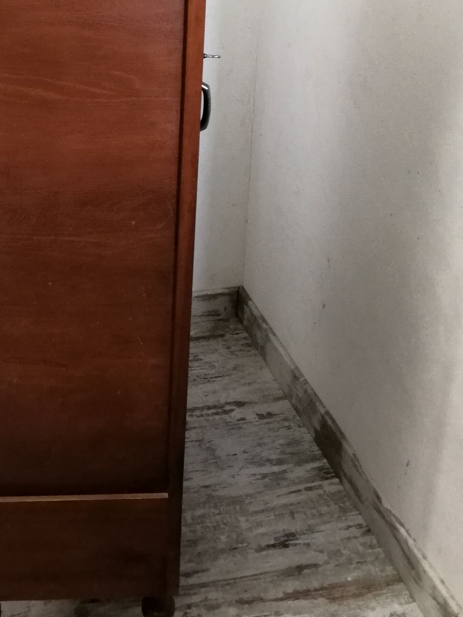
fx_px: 927
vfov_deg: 35.0
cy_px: 76
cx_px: 101
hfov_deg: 27.5
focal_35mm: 52
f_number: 2.2
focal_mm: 2.38
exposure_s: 1/33.3
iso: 100
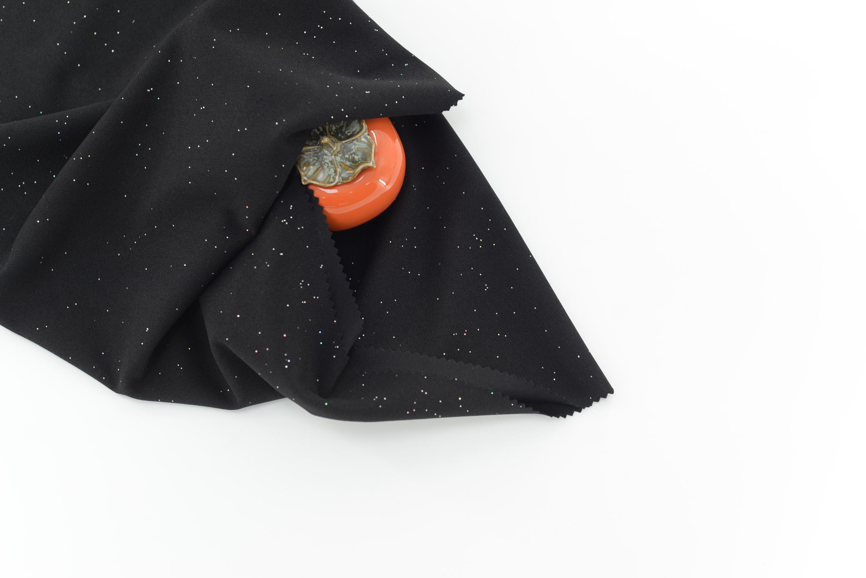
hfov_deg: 39.6
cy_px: 289
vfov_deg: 27.0
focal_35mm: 50
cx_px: 433
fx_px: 1203
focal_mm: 50
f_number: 4
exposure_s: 1/80
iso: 100
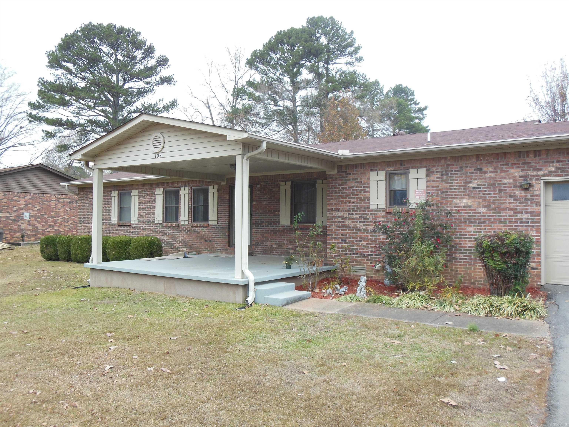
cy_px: 214
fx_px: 477
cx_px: 284
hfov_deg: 61.7
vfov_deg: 48.2
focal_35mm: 29
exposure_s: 1/200
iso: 125
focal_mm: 5.2
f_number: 3.3
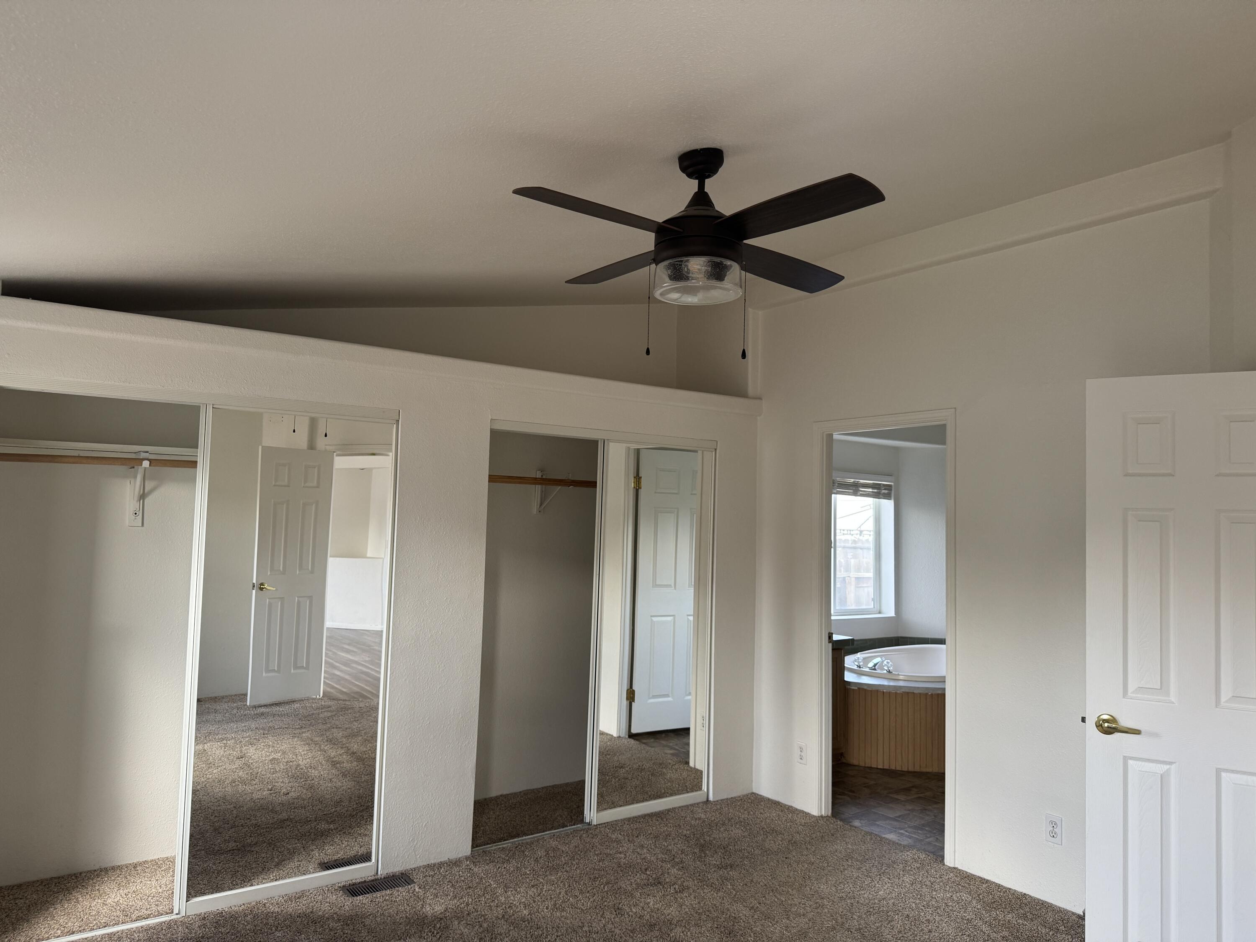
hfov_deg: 71.6
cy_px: 471
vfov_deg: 56.8
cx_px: 628
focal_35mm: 24
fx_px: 871
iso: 160
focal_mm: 6.76
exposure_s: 1/121
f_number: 1.78
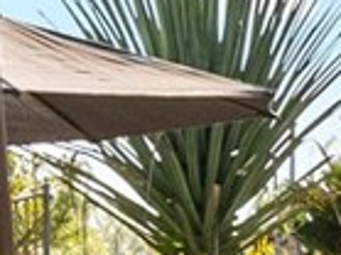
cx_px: 660
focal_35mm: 213
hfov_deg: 8.8
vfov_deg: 6.8
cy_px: 421
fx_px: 2096
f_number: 8
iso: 100
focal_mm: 20
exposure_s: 1/30
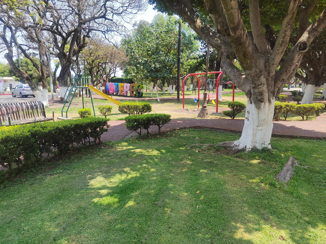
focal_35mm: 23
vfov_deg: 58.9
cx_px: 163
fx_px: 217
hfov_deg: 73.9
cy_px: 122
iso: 247
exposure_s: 1/801
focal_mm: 5.52
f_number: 1.9
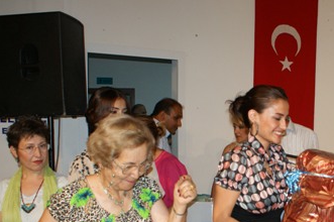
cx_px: 289
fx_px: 538
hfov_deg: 33.1
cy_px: 166
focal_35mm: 58
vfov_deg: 23.1
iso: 250
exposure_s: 1/160
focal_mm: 20
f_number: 4
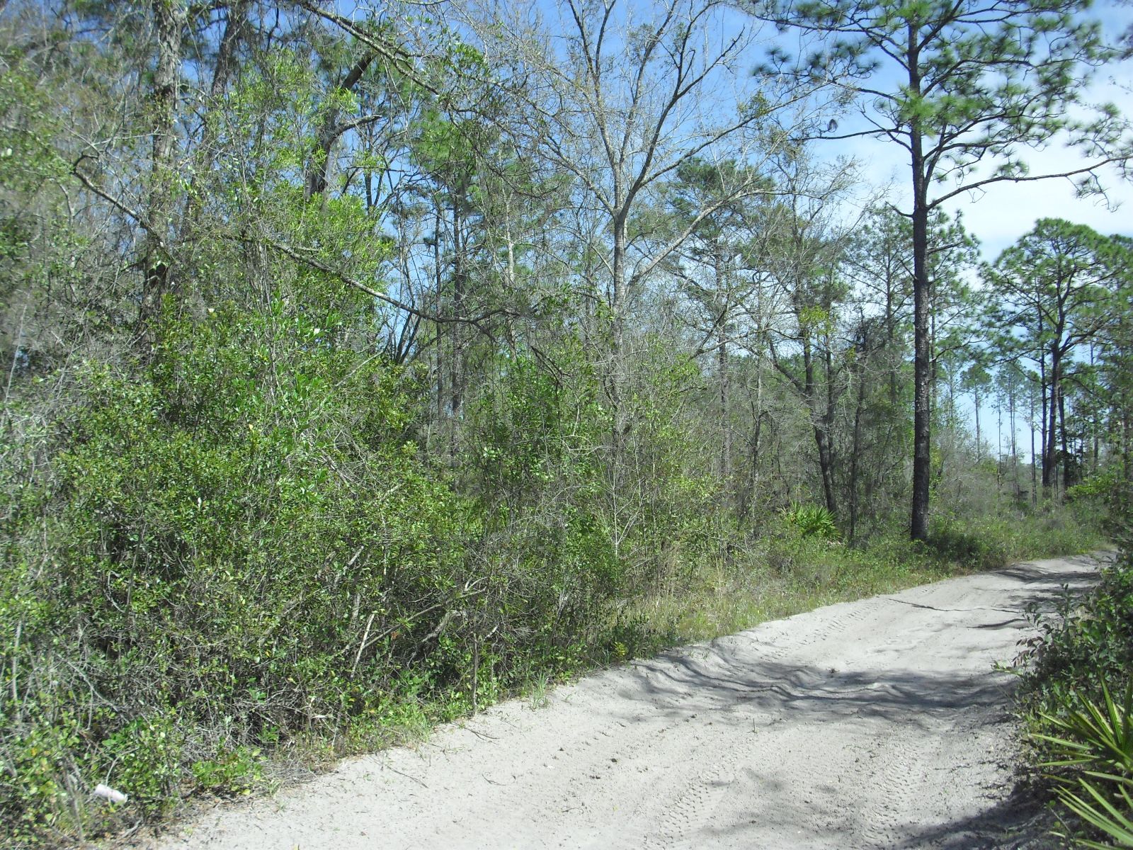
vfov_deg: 37.7
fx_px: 1244
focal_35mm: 38
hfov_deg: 49.0
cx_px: 566
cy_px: 425
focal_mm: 6.2
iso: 100
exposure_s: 1/200
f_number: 8
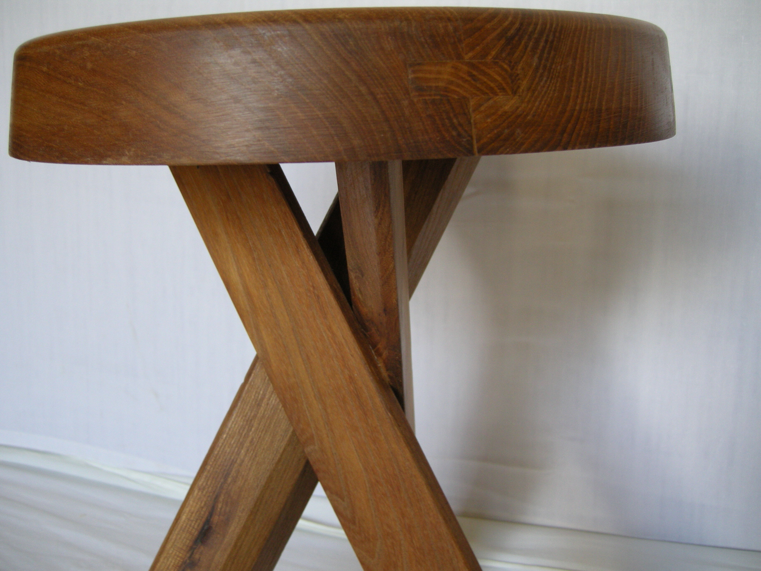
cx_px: 380
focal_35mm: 36
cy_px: 286
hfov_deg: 51.4
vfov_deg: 39.7
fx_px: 791
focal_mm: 7.5
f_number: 2.7
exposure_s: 1/60.8
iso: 140
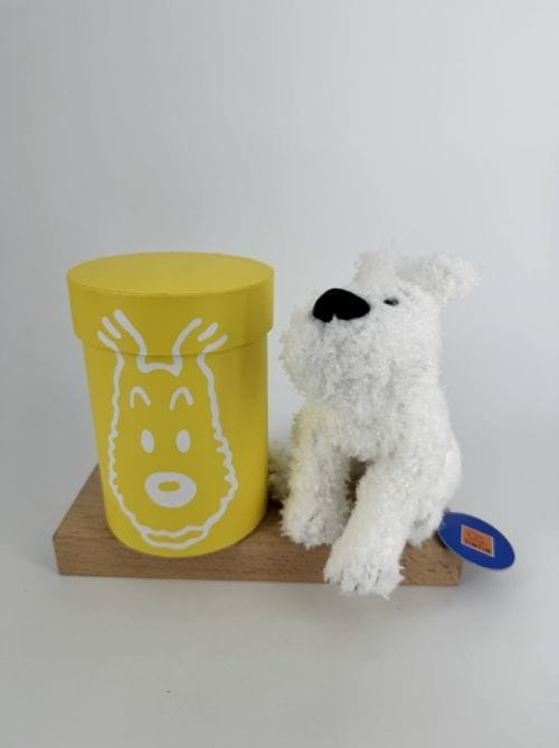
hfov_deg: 56.7
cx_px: 280
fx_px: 518
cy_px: 374
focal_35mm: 24
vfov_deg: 71.7
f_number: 1.78
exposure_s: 1/1524
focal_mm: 6.76
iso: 80
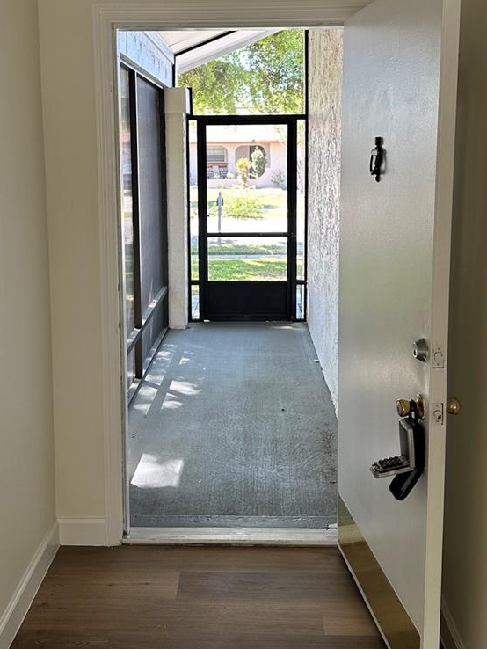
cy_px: 247
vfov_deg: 47.5
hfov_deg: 36.8
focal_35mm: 39
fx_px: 731
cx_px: 232
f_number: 1.78
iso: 125
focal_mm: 6.86
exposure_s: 1/121
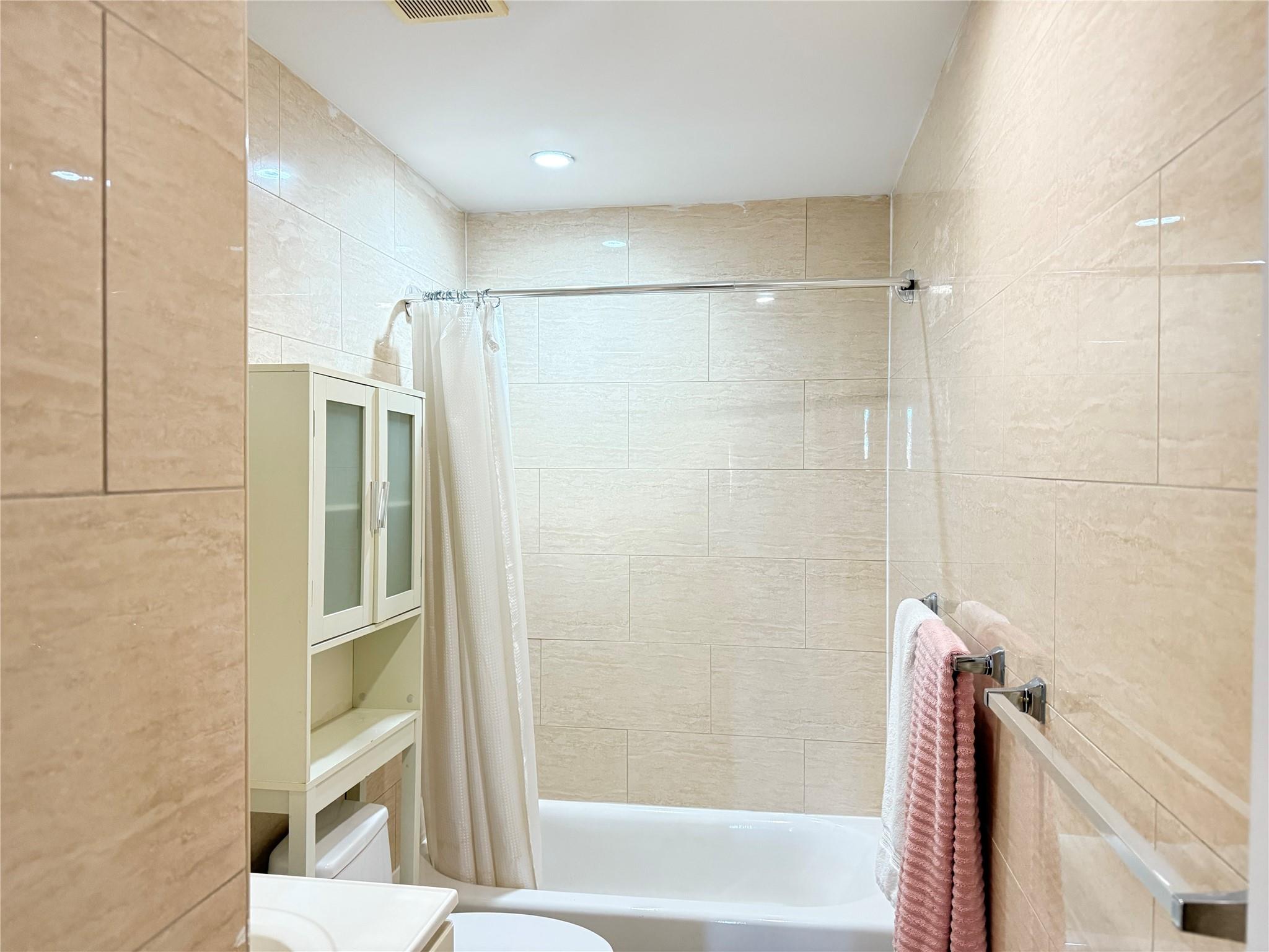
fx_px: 880
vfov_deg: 56.8
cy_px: 476
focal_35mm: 24
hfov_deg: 71.6
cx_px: 634
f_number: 1.78
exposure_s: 1/60
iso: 640
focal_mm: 6.76
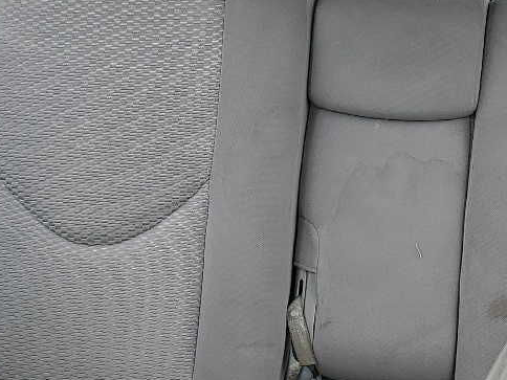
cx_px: 172
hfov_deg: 22.7
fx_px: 1260
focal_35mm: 86
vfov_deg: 17.2
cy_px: 157
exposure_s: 1/141
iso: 50
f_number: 1.5
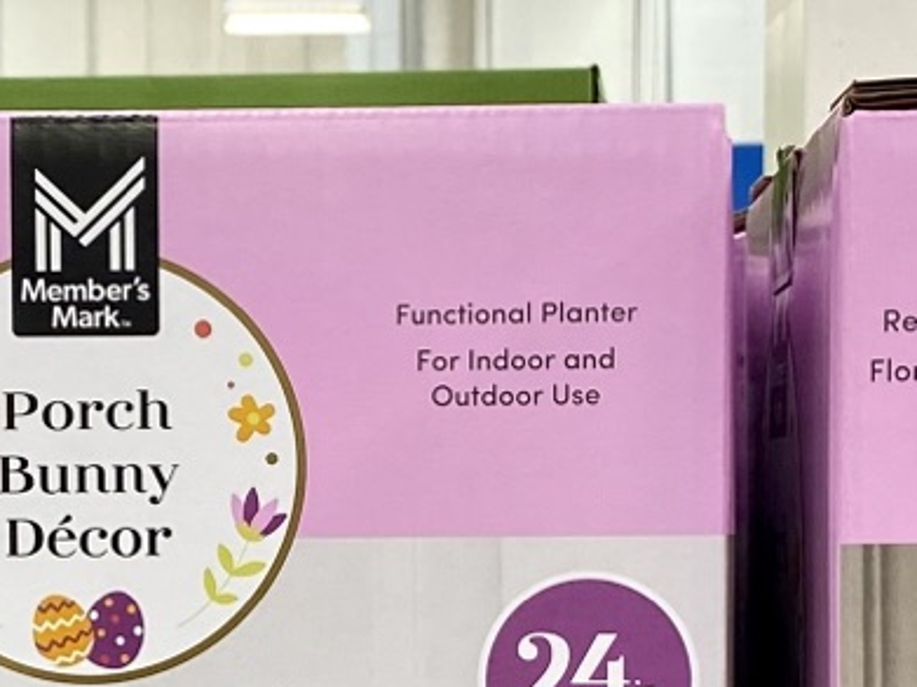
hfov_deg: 14.8
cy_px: 746
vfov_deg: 11.0
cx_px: 272
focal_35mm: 133
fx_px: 3522
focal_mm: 4.25
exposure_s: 1/121
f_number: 1.8
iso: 64
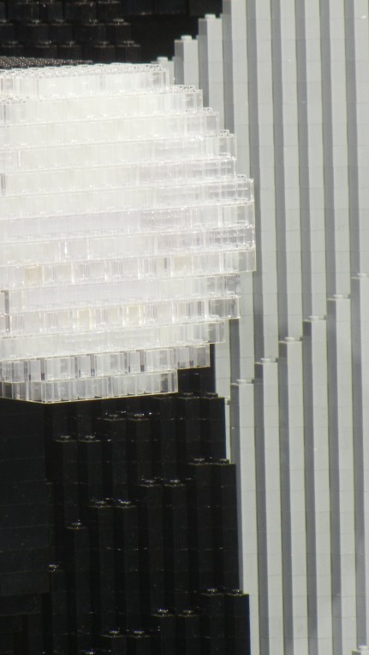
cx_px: 219
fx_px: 7600
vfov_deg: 4.9
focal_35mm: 437
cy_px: 328
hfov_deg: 2.8
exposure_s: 1/30
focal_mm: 54
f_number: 5.6
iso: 287
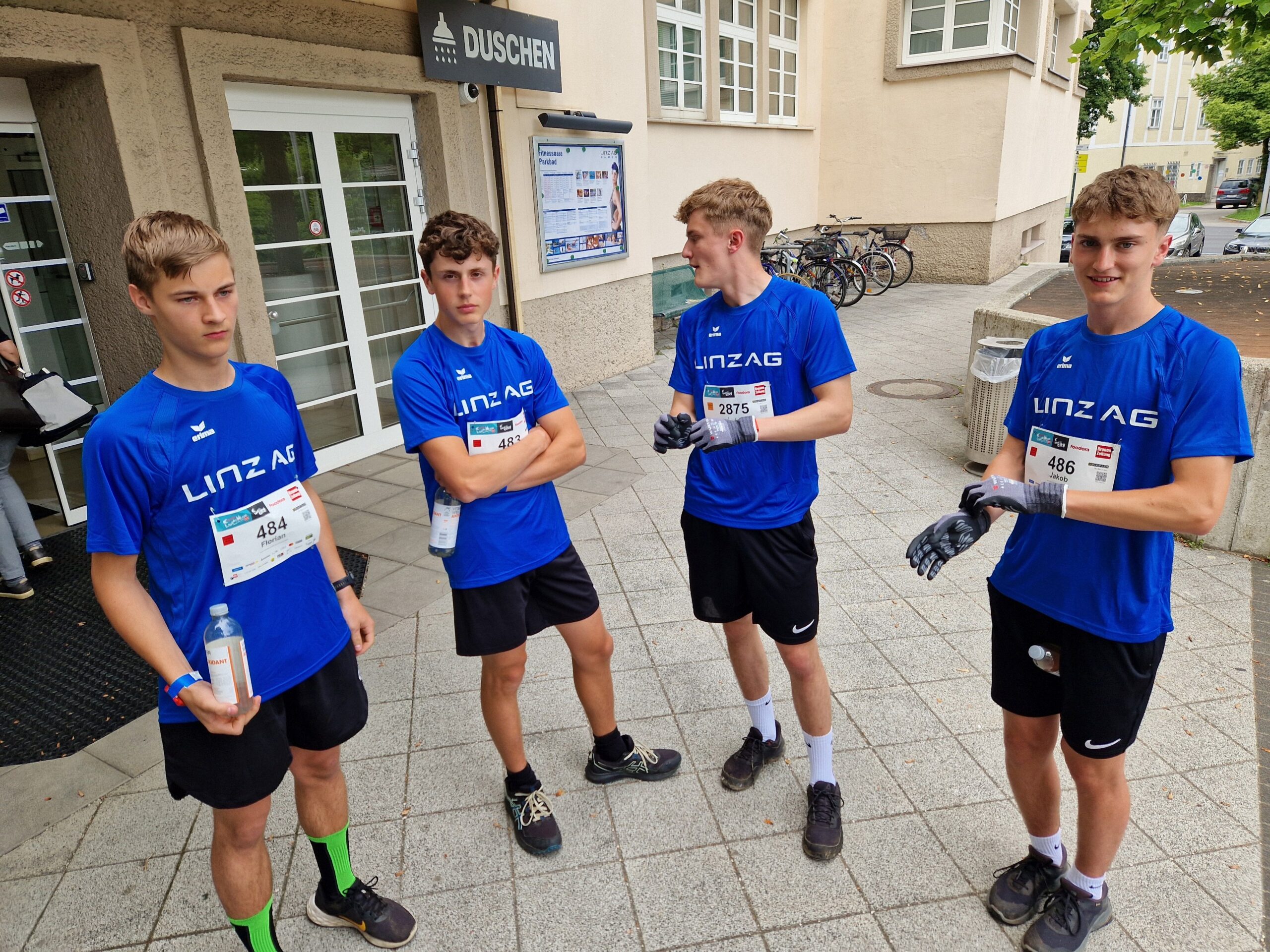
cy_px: 476
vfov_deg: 58.9
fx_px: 844
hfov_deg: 73.9
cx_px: 635
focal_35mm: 23
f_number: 1.8
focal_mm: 5.4
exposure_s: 1/349
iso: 50
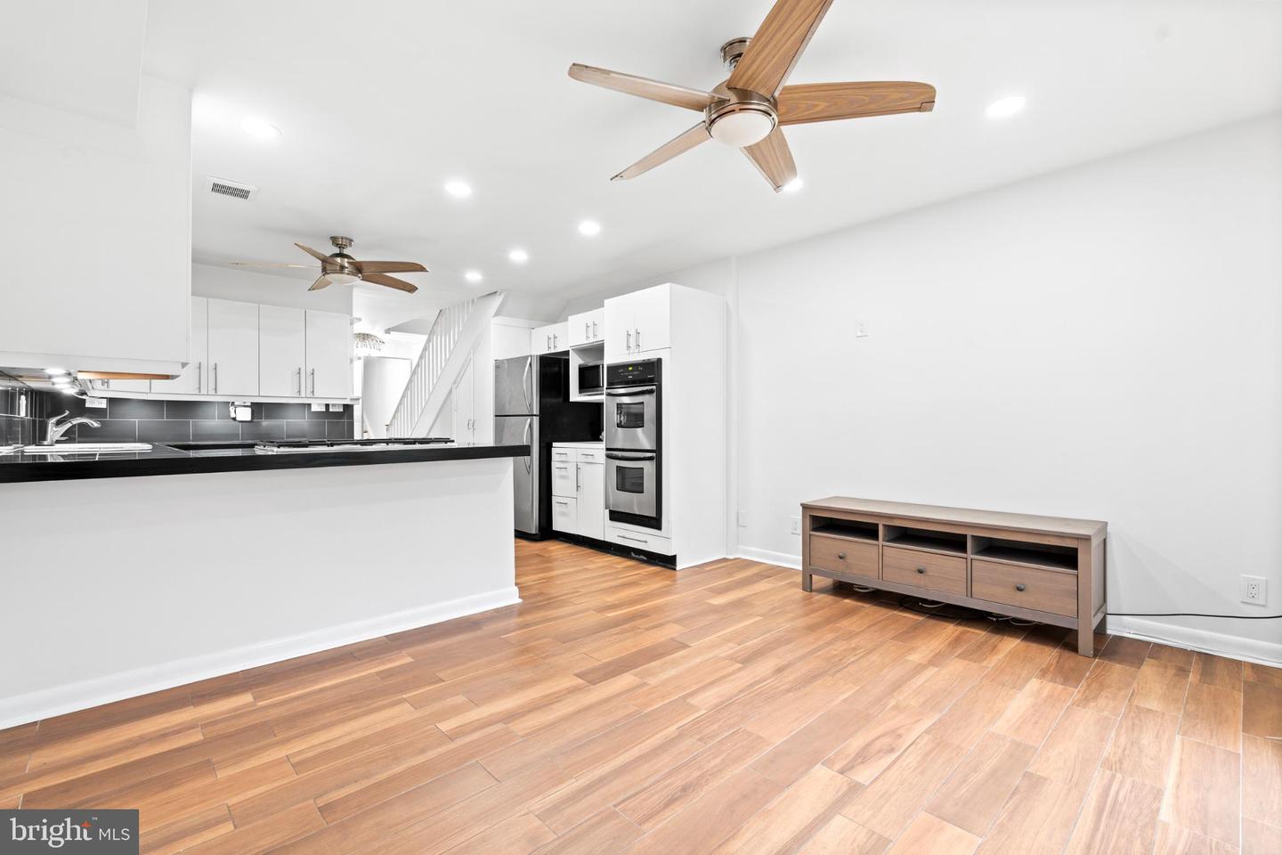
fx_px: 570
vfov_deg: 73.7
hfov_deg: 96.7
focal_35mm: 16
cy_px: 428
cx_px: 641
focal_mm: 16
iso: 160
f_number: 8
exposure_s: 1/2
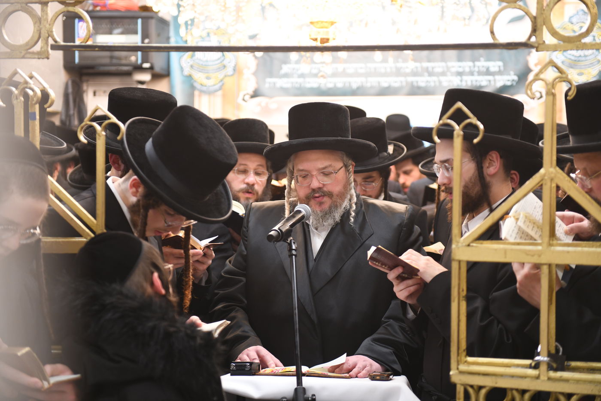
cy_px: 200
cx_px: 300
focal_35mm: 62
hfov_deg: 32.4
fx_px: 1035
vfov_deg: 21.9
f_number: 2.8
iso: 1250
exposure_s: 1/100
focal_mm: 62
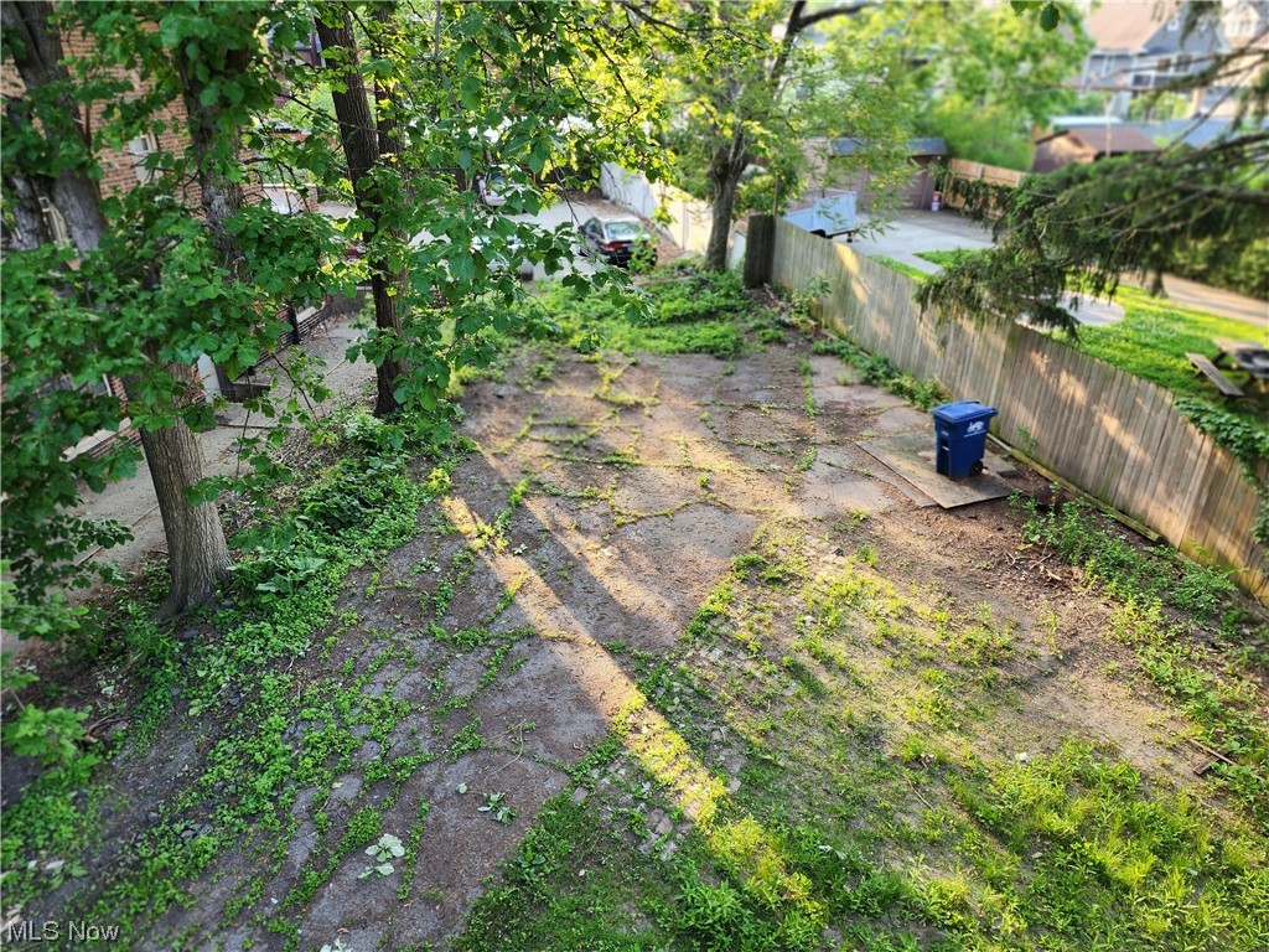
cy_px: 476
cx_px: 634
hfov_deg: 73.9
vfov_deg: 58.9
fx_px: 843
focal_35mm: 23
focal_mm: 6.4
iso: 64
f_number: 1.8
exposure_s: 1/120
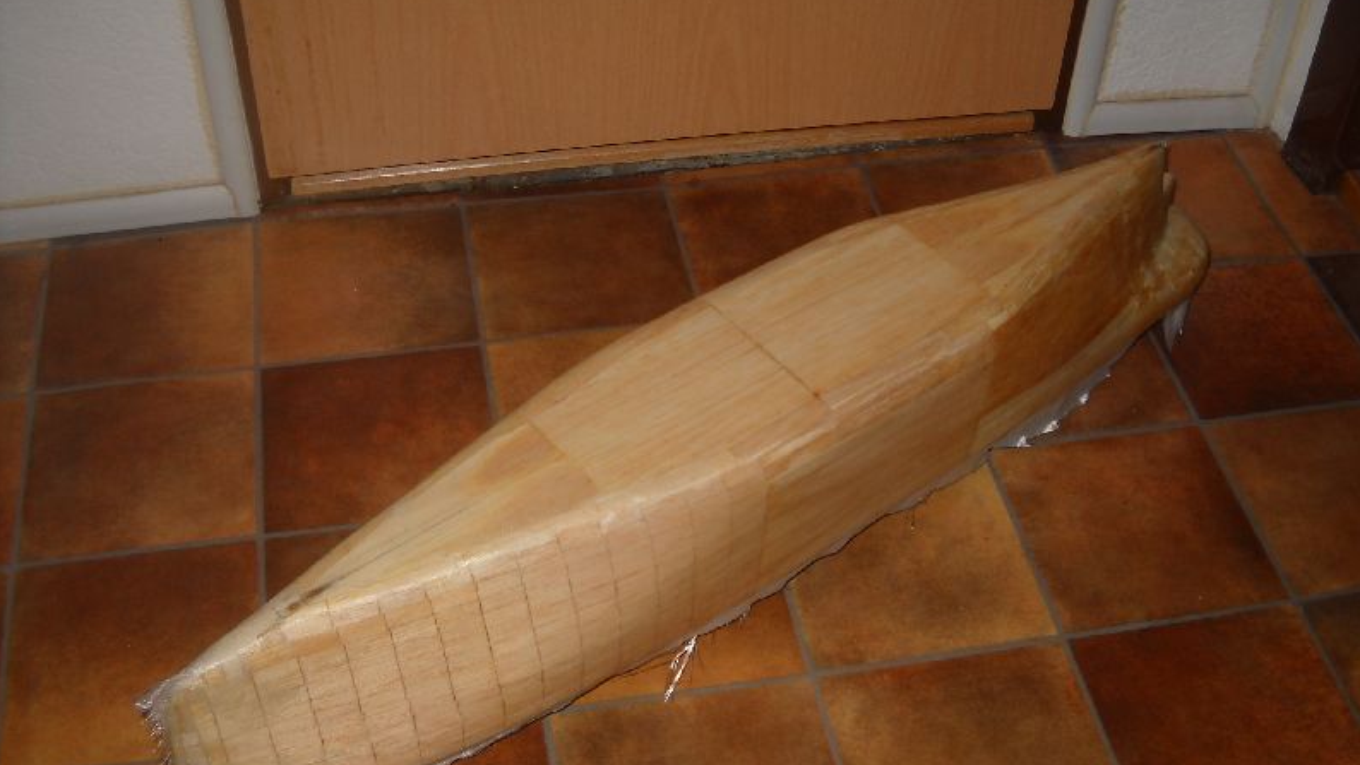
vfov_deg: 26.5
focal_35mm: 45
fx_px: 1623
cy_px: 462
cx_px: 678
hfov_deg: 45.5
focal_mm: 6.72
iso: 64
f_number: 3.1
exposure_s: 1/30
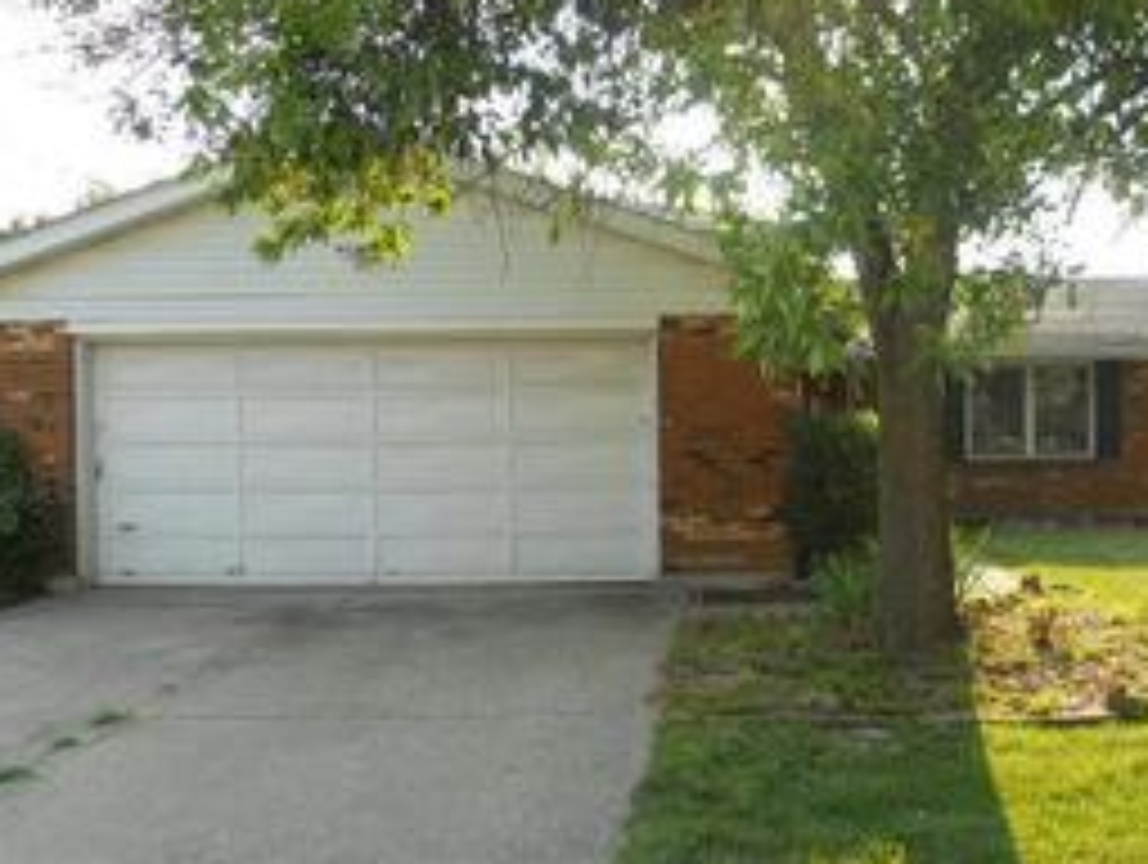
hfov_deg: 48.4
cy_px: 441
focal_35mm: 38
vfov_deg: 37.8
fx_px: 1262
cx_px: 725
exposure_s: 1/320
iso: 80
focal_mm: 5
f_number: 2.7
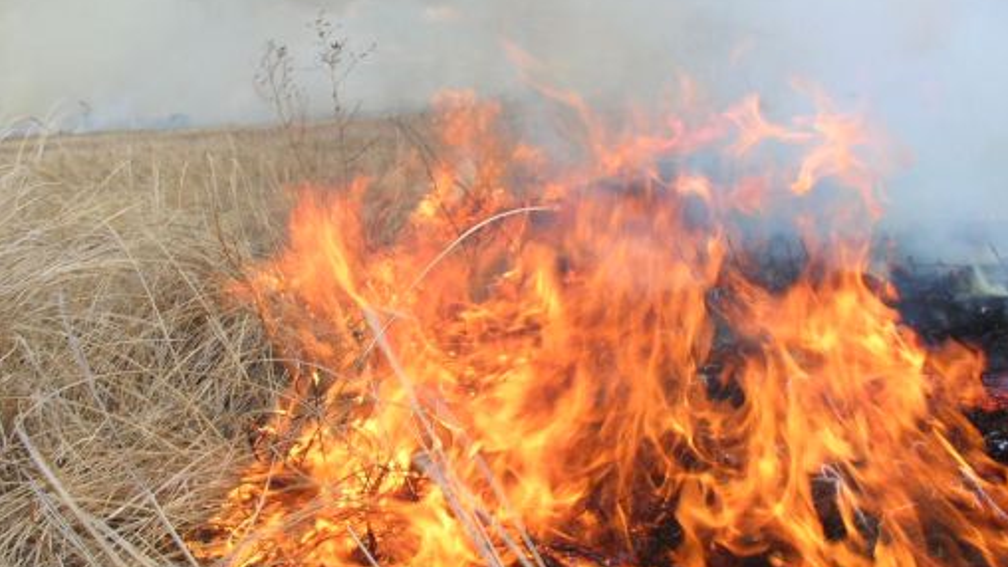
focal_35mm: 48
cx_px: 506
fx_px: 1283
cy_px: 240
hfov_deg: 42.9
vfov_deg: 24.9
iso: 50
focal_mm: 5.8
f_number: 8.5
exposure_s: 1/62.7
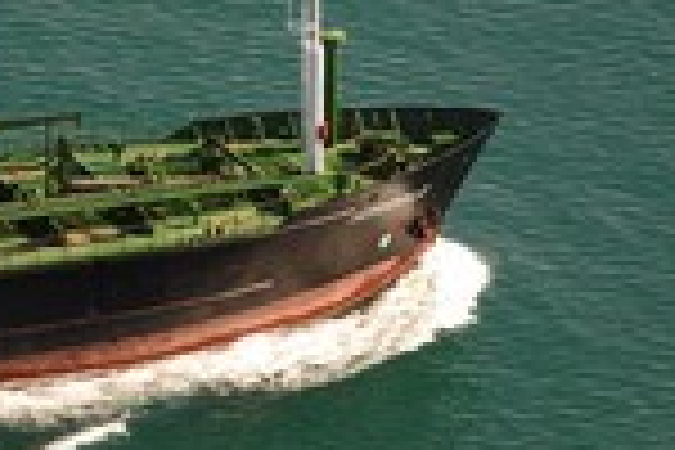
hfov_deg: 2.8
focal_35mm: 737
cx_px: -124
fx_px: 13825
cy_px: 126
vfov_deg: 1.9
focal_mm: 175
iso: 100
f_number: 3.2
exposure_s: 1/1250
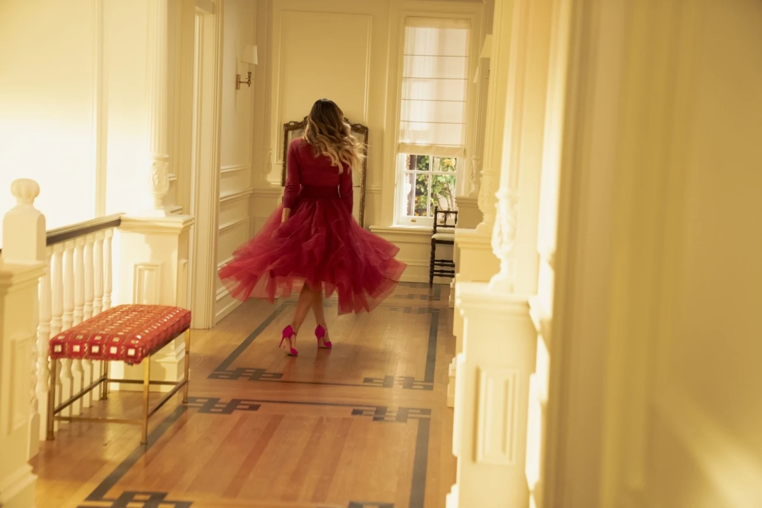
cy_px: 254
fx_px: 1460
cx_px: 381
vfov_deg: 19.7
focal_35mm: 69
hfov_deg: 29.2
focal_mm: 69
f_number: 2.8
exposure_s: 1/200
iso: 4000
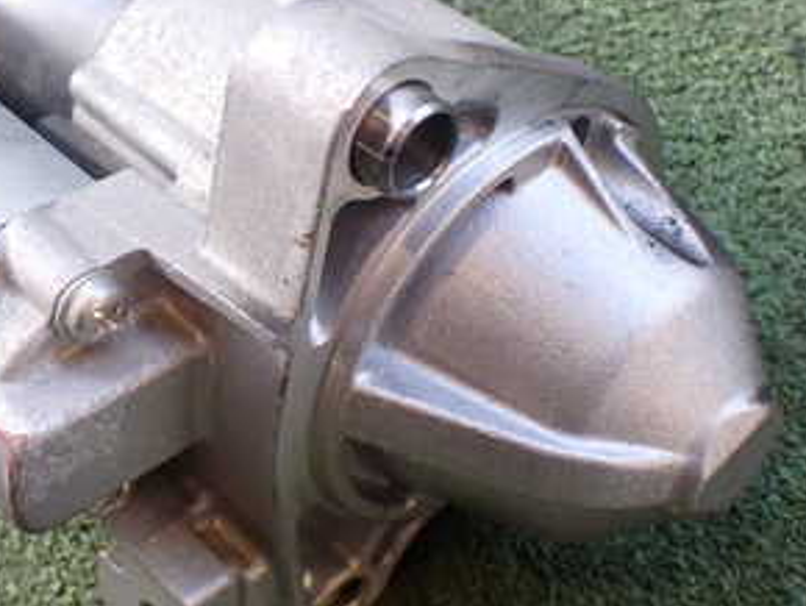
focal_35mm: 62
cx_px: 172
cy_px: 278
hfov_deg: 30.5
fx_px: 1445
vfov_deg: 23.7
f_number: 2.3
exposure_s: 1/125
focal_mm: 5.4
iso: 200
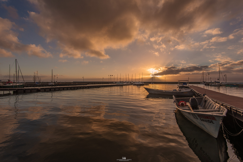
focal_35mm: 16
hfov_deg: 96.7
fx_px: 108
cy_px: 81
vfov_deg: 73.8
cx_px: 122
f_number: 8
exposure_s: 1/250
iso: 100
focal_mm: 16
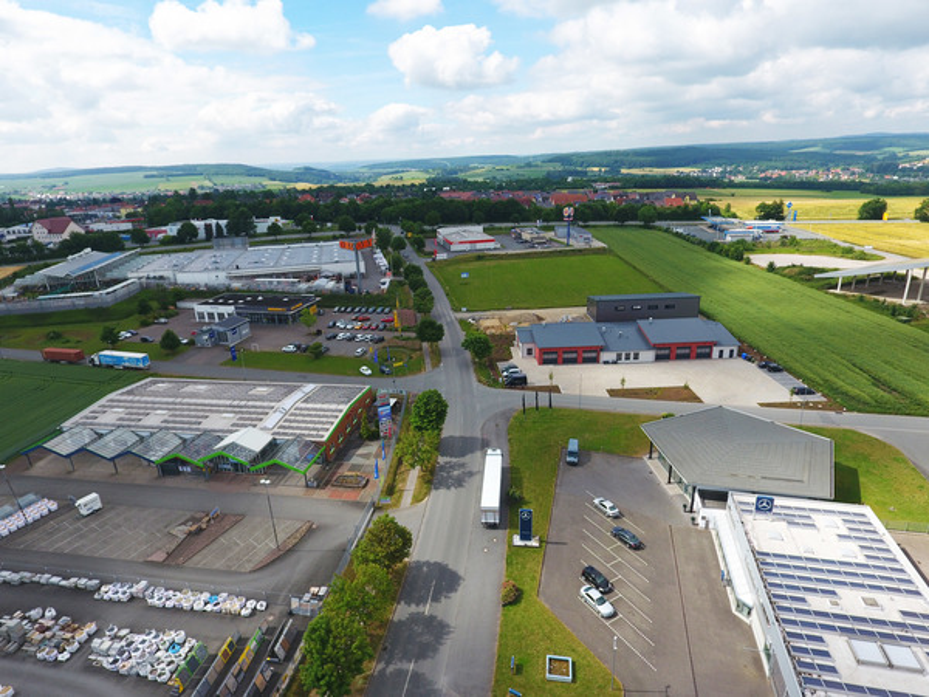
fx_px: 537
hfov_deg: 81.7
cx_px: 464
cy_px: 348
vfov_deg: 66.0
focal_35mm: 20
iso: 100
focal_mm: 3.61
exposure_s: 1/935
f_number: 2.8
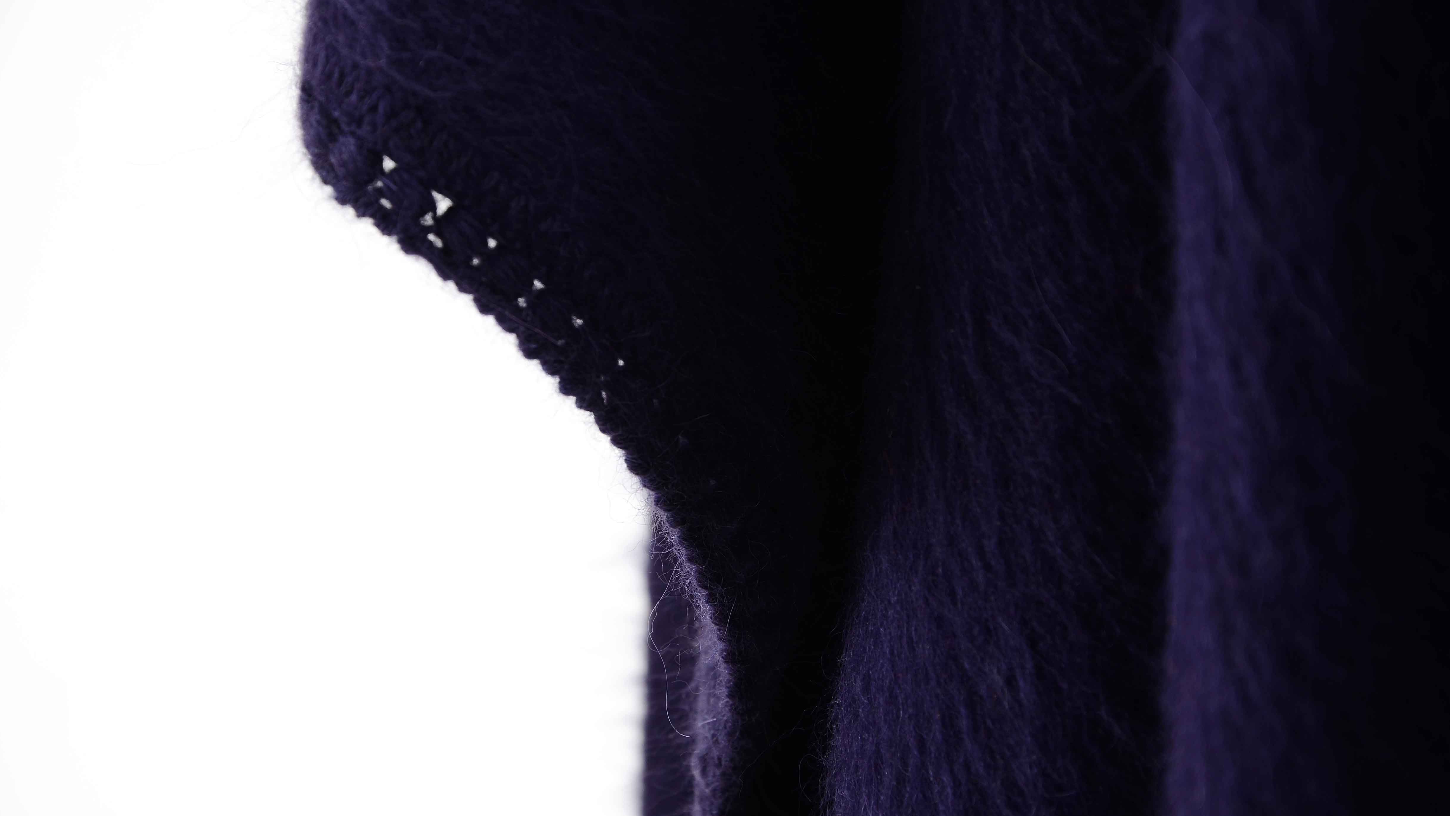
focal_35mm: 166
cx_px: 727
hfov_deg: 13.0
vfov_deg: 7.3
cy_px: 393
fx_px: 6364
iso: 160
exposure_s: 1/80
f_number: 7.1
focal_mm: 105
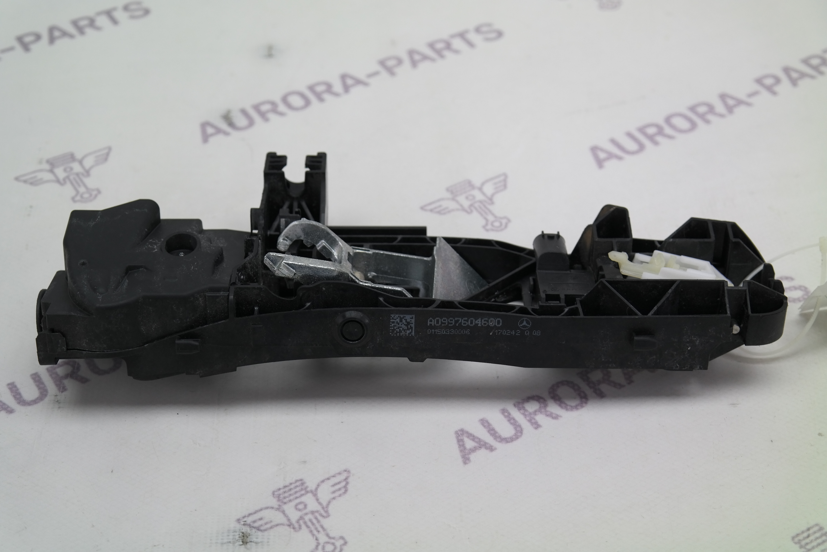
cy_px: 276
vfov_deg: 22.3
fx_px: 1401
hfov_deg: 32.9
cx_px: 414
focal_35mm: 61
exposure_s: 1/80
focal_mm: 40
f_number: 5
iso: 200
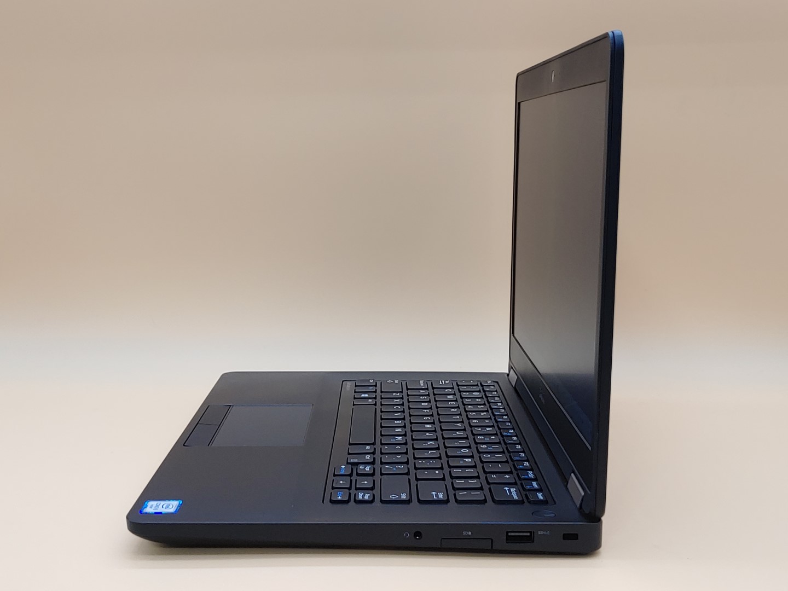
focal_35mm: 46
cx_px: 394
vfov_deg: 31.5
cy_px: 296
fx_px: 1047
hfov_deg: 41.2
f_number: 1.8
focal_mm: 4.36
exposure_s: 1/75
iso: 50
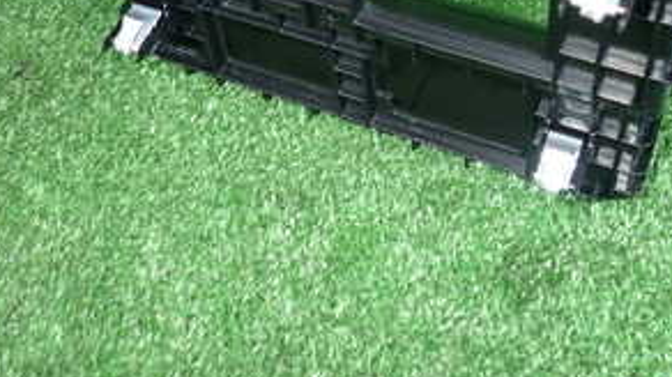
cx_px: 403
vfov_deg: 20.2
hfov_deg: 37.1
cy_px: -67
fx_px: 997
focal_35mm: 56
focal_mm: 4.5
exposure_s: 1/50
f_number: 2
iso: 200
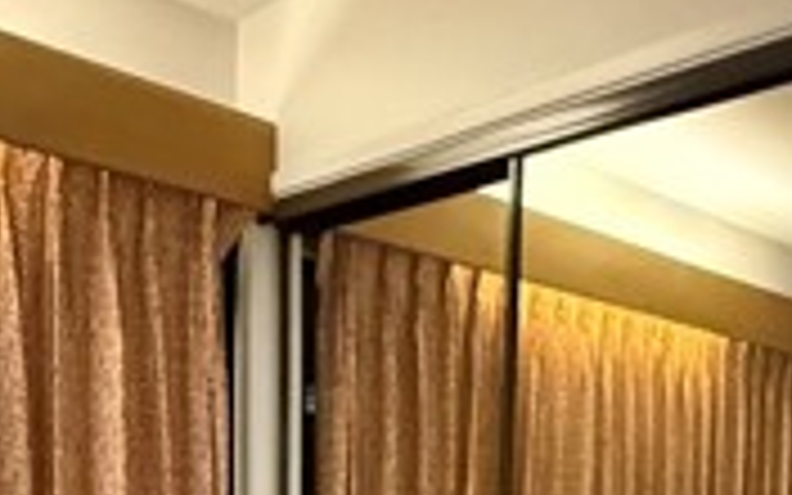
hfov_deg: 37.4
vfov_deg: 20.9
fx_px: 1166
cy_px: 711
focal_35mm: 54
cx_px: 459
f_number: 2.2
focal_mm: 2.22
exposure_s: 1/40
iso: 1250
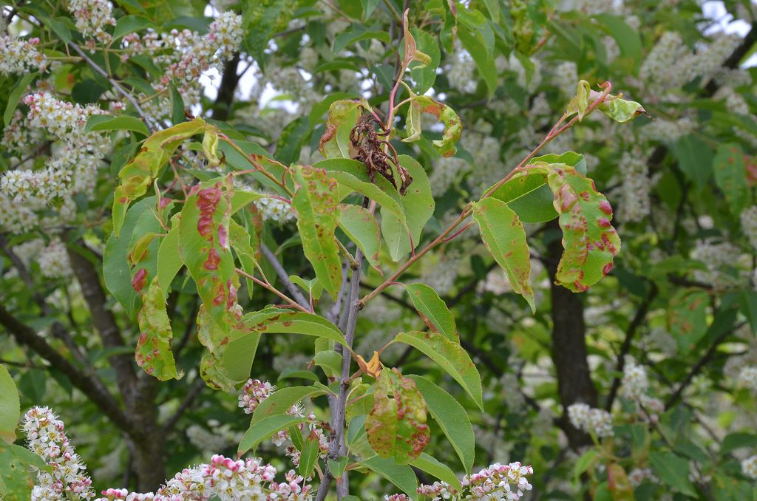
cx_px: 378
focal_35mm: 98
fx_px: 2046
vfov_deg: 14.0
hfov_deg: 21.0
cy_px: 250
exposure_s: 1/125
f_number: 16
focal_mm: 65
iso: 800
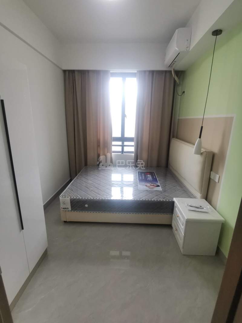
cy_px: 162
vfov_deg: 91.0
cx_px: 121
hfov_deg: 74.7
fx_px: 158
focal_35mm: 17
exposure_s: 1/50
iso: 80
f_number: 2.2
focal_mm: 2.23
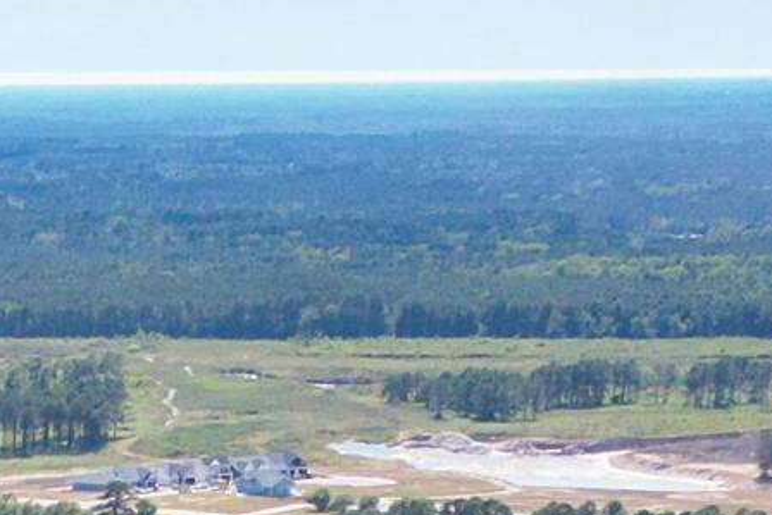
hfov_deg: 11.7
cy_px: 1676
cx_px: -422
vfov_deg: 7.1
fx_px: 3582
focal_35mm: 167
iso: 100
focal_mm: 6.72
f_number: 1.7
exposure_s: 1/2000
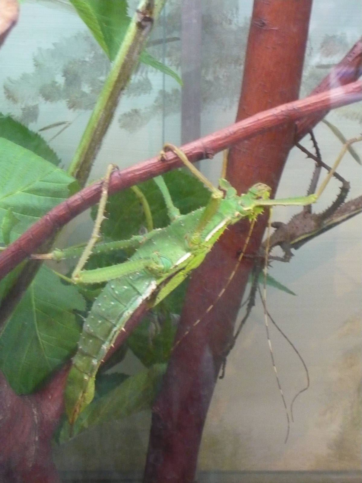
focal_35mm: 100
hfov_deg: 14.8
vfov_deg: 19.6
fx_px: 1394
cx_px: 181
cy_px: 242
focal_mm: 16.5
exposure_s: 1/13
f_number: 5.1
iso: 800
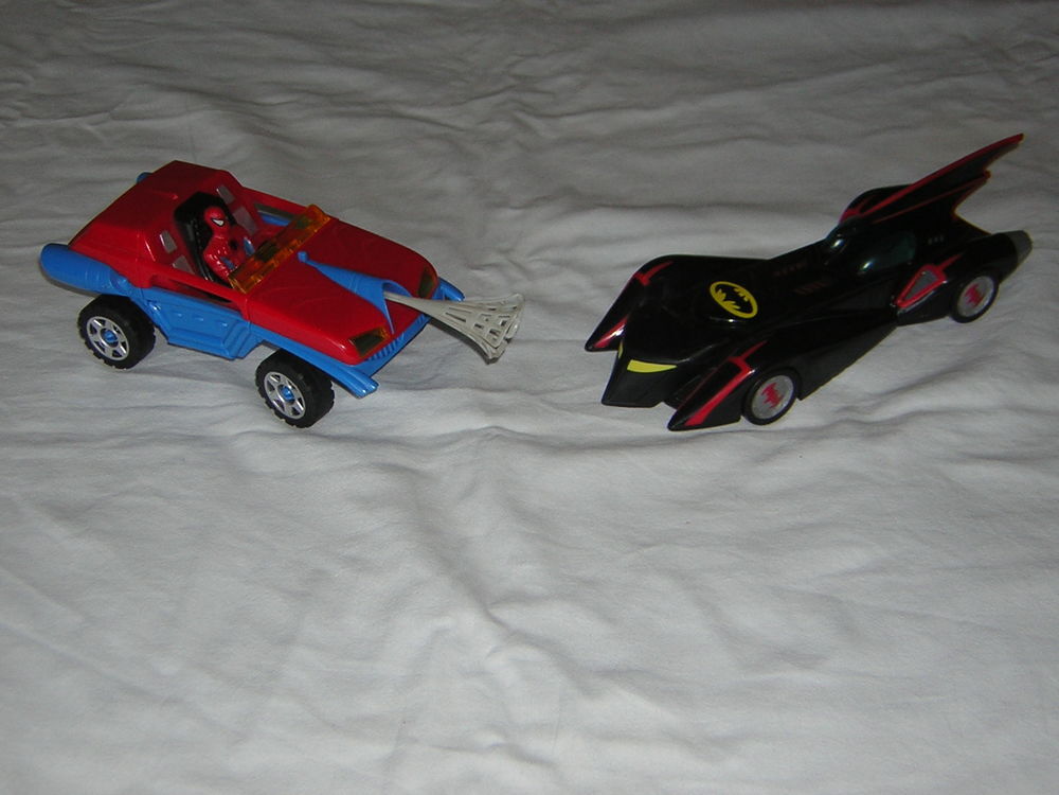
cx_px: 530
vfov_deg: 27.0
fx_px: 1652
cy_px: 398
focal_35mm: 54
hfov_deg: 35.5
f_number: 3.2
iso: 50
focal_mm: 7.1
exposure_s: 1/60.1
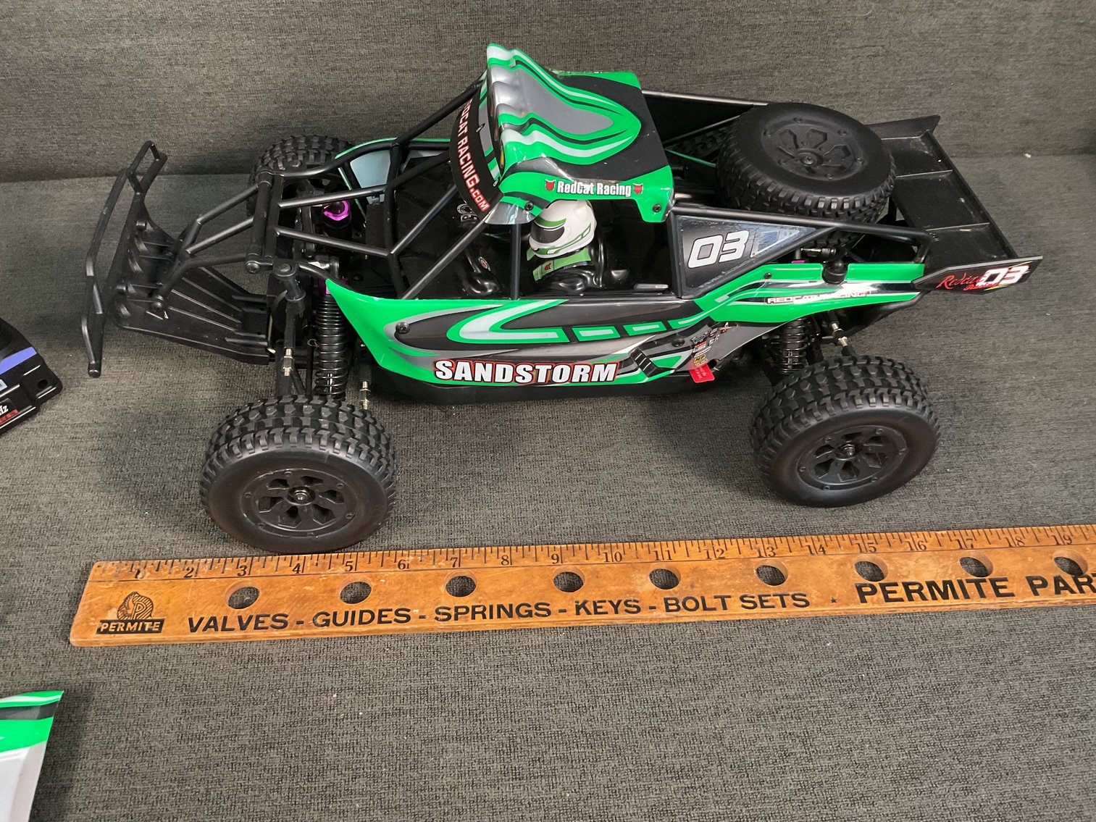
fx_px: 918
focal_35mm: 29
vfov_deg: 48.2
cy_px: 411
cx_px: 548
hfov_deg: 61.7
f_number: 1.8
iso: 320
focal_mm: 3
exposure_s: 1/30
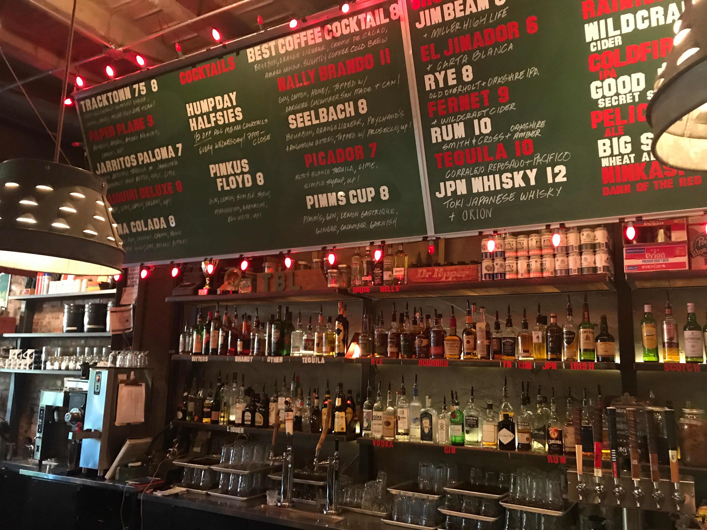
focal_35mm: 28
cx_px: 354
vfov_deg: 49.7
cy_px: 265
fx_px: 572
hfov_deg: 63.4
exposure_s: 1/5
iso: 80
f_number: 1.8
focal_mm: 3.99
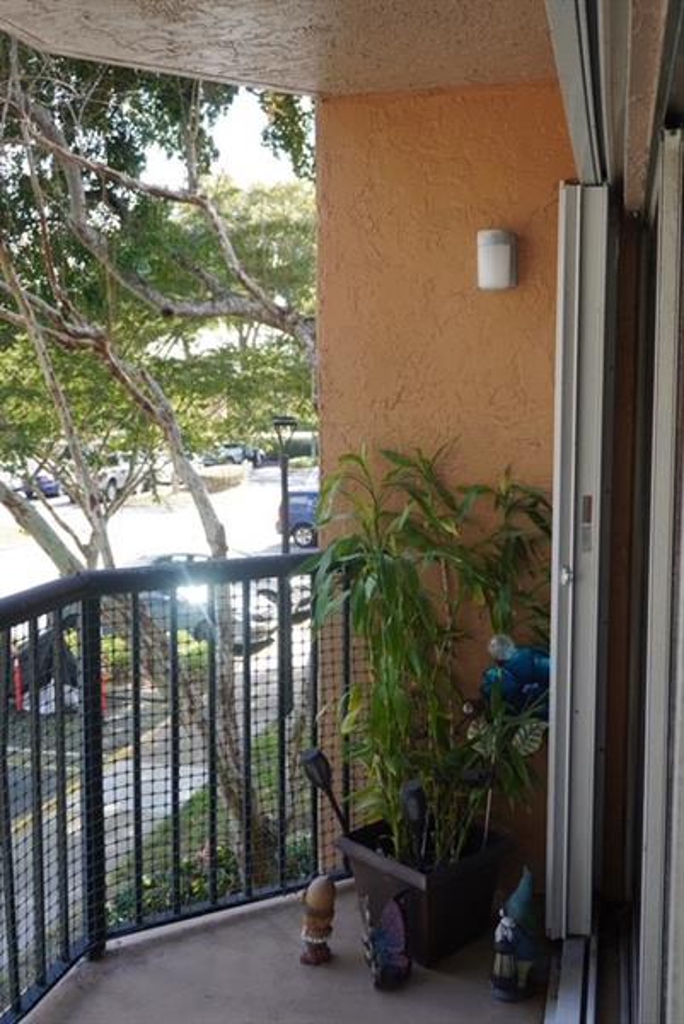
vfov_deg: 53.1
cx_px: 342
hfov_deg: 36.9
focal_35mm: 36
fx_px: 1024
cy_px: 512
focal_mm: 24
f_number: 4.5
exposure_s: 1/80
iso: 100
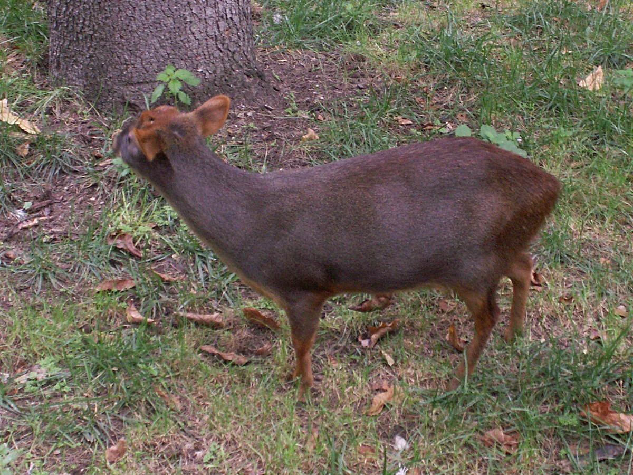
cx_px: 316
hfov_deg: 40.4
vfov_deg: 30.9
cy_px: 238
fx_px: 859
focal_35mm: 47
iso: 125
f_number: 3.2
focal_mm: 7.8
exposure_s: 1/40
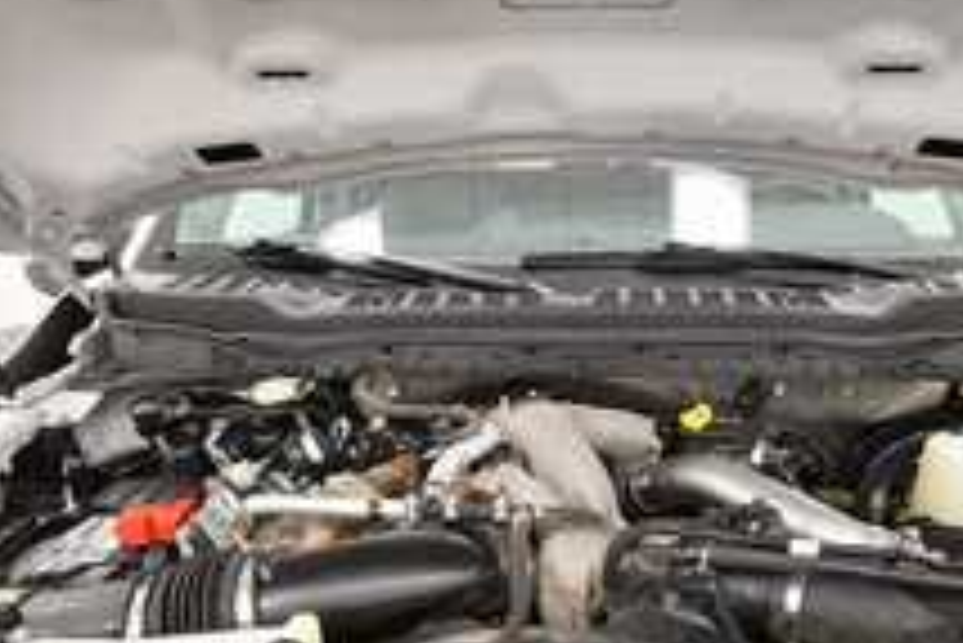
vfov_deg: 43.9
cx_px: 572
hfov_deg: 64.9
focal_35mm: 28
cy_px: 528
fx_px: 749
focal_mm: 10
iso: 1100
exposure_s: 1/125
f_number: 4.5
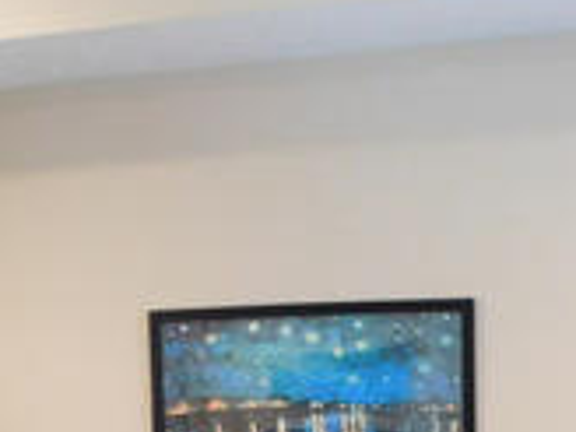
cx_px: 137
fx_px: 1498
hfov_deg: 21.6
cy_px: 488
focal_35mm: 90
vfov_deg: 15.9
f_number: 3
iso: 450
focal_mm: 4
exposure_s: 1/8
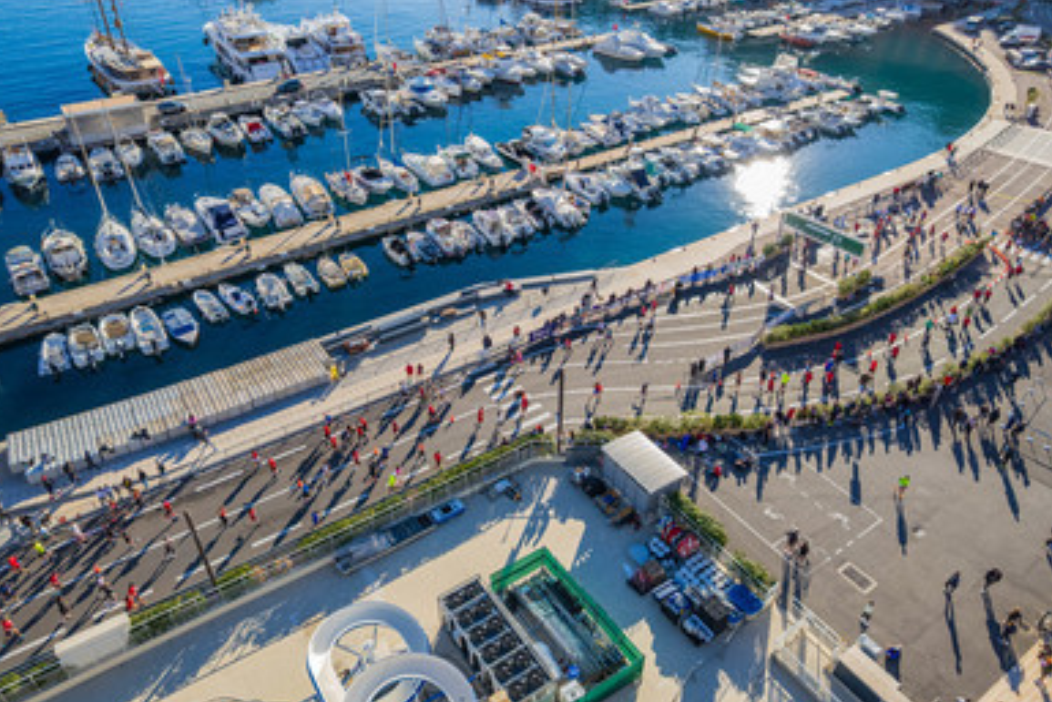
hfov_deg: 73.7
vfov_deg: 53.1
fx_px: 702
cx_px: 511
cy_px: 331
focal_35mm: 24
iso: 100
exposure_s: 1/1000
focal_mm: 8.4
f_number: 2.8
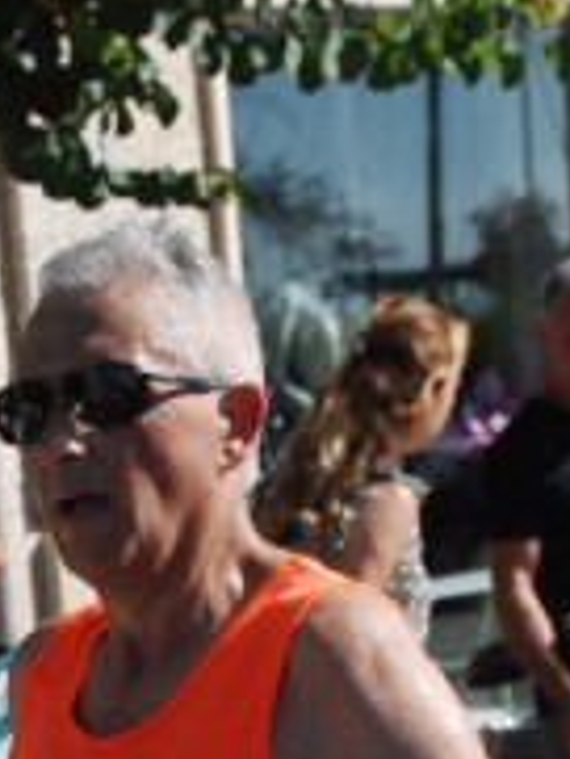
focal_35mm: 240
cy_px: 1086
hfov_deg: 6.2
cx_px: 182
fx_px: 5263
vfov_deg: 8.1
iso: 1000
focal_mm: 50
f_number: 7.1
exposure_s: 1/2000
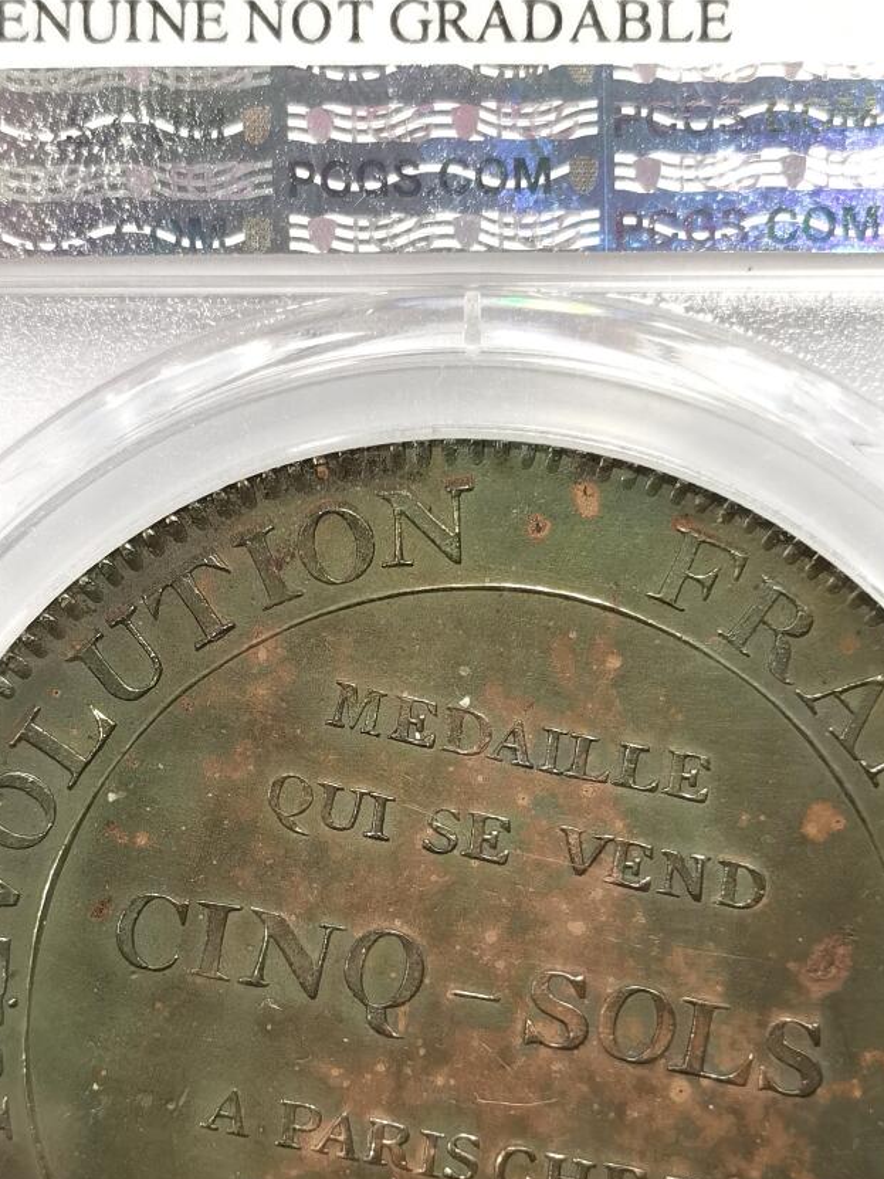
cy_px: 678
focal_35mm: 117
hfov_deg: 12.7
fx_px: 3985
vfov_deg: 16.8
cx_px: 471
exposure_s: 1/100
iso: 200
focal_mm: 5.56
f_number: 16
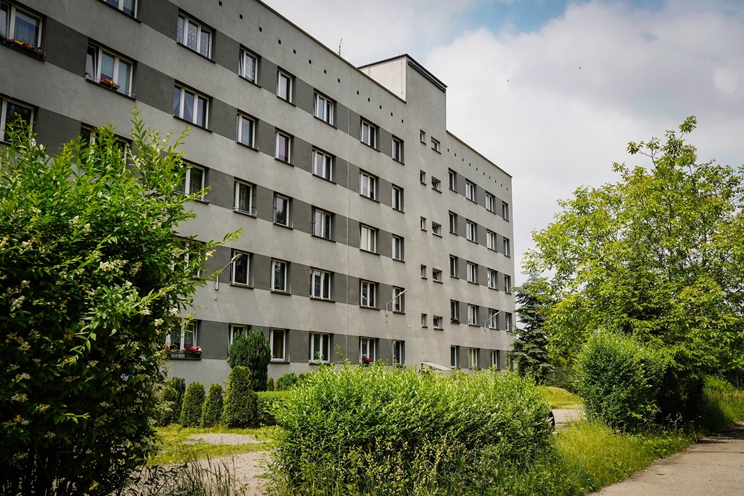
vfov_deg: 38.9
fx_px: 702
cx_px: 379
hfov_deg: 55.8
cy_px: 254
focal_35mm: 34
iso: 320
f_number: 4
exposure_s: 1/2000
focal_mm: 22
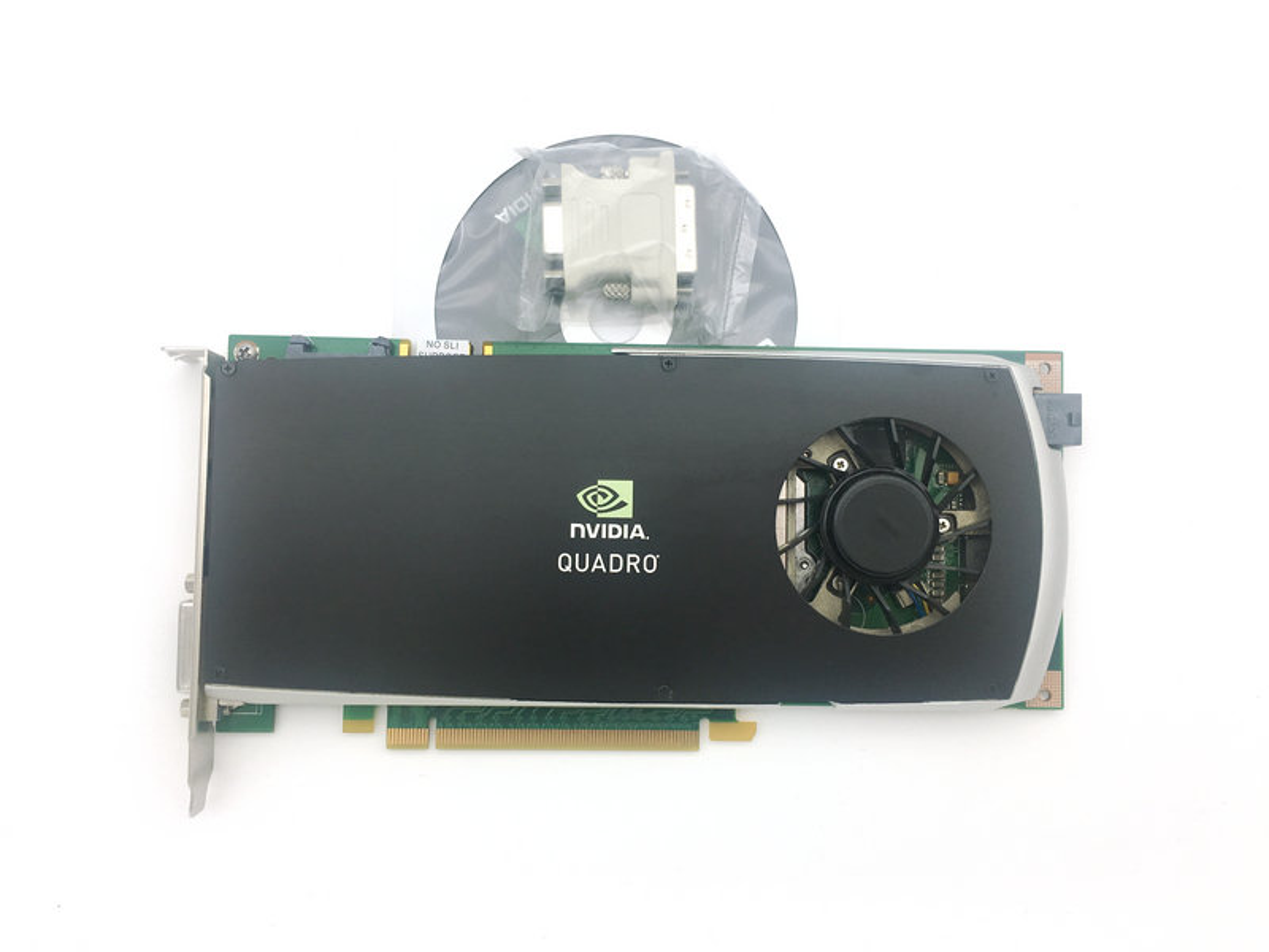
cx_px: 634
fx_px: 1063
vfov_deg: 48.2
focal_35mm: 29
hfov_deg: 61.7
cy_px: 476
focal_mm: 4.15
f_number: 2.2
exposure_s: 1/538
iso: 25
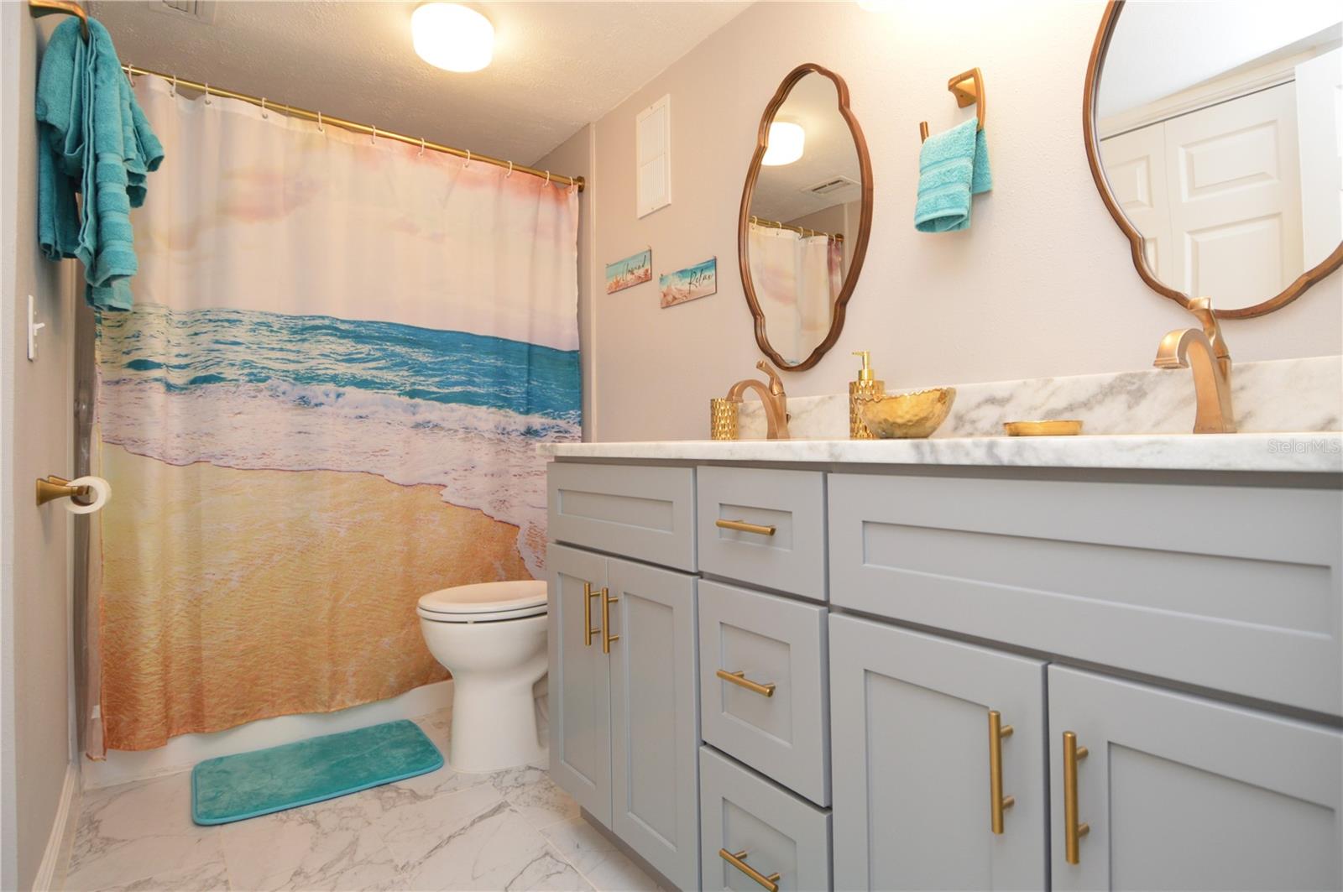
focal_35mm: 18
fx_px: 671
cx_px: 672
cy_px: 446
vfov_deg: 67.3
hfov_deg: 90.1
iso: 500
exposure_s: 1/60
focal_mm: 12
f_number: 4
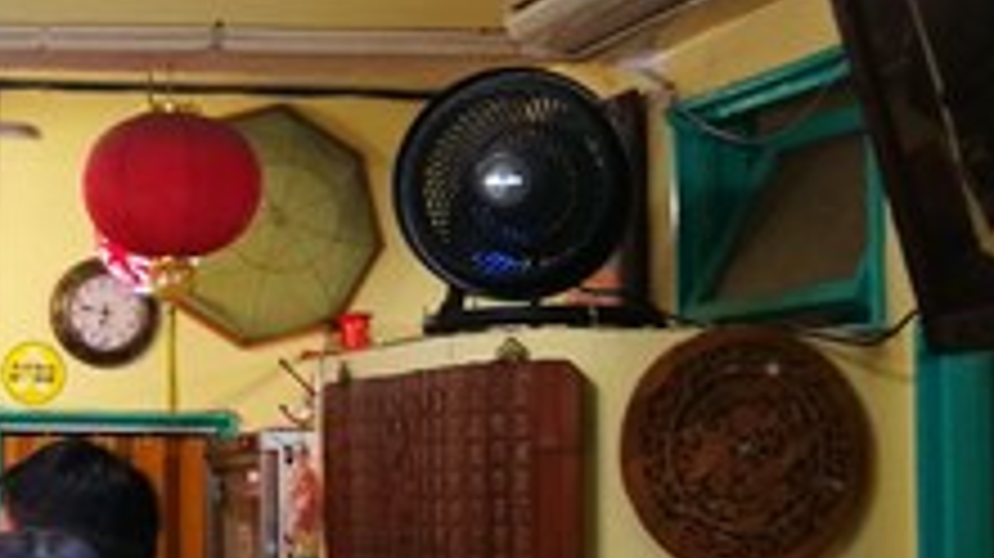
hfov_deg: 20.2
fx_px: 2529
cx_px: -333
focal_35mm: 96
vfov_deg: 12.6
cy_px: 306
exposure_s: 1/30
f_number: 2.2
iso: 200
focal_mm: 4.5
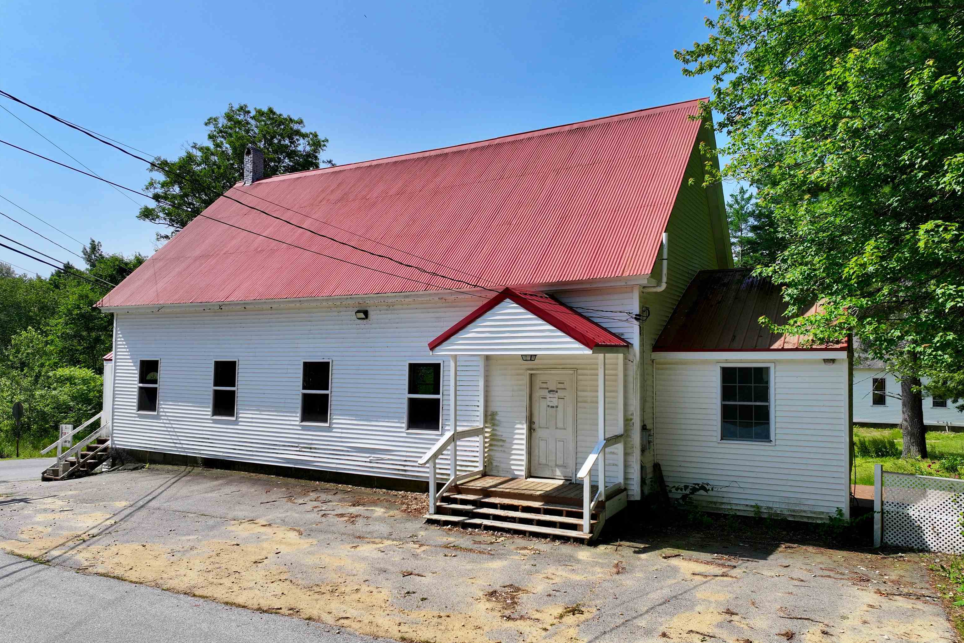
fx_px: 669
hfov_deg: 71.5
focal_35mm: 25
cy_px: 359
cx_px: 481
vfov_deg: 51.2
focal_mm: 12.29
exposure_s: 1/2500
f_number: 2.8
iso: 120
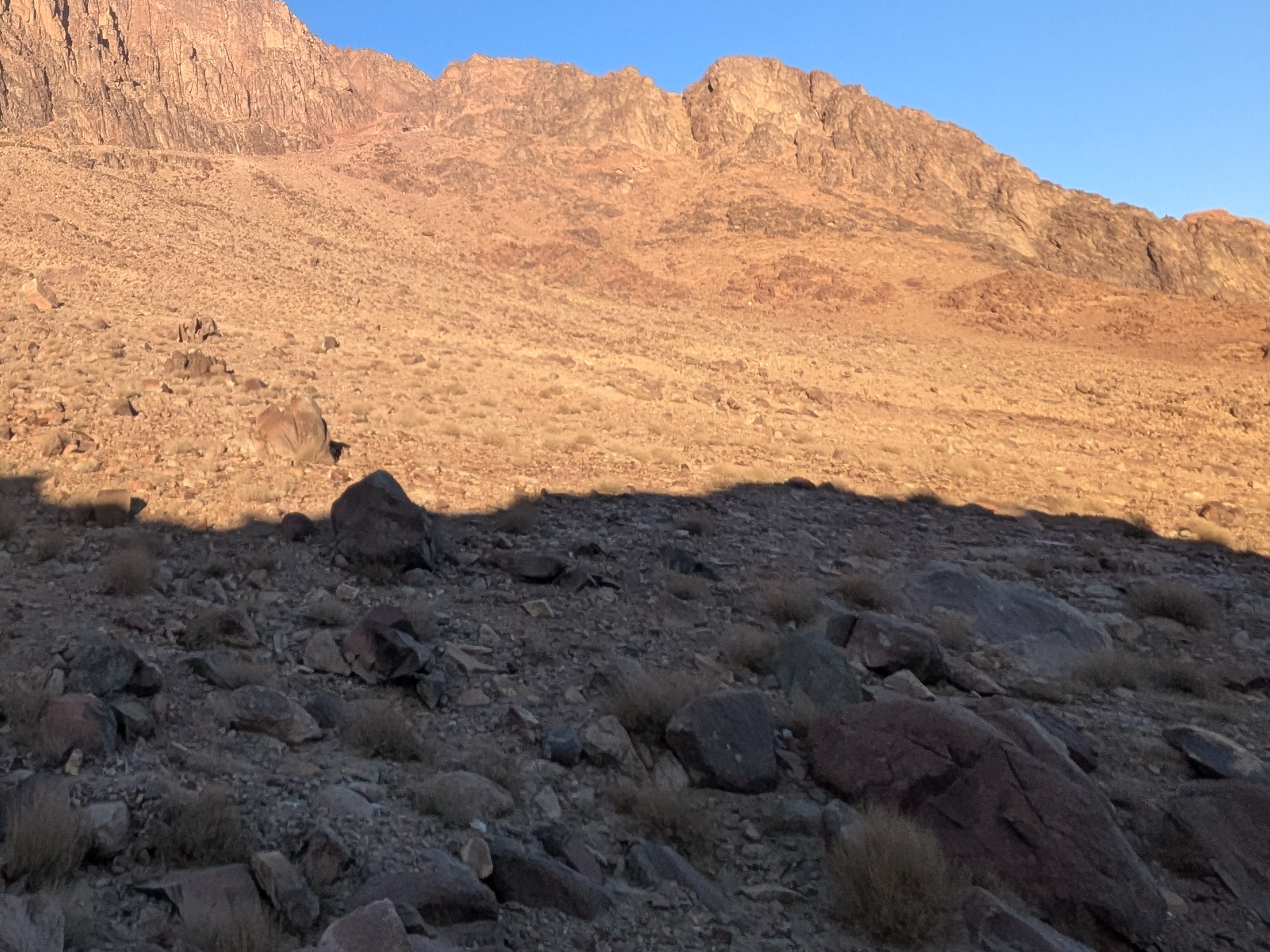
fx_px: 1137
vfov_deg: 41.5
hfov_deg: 53.1
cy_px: 81
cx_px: 195
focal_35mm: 31
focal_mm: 1.83
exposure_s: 1/1081
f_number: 2.2
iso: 46
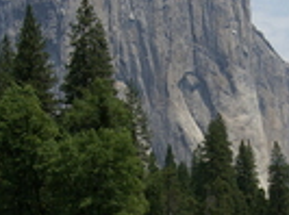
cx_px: 224
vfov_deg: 13.2
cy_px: 213
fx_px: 916
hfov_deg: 17.8
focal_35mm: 110
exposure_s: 1/750
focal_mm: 22
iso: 100
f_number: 6.7
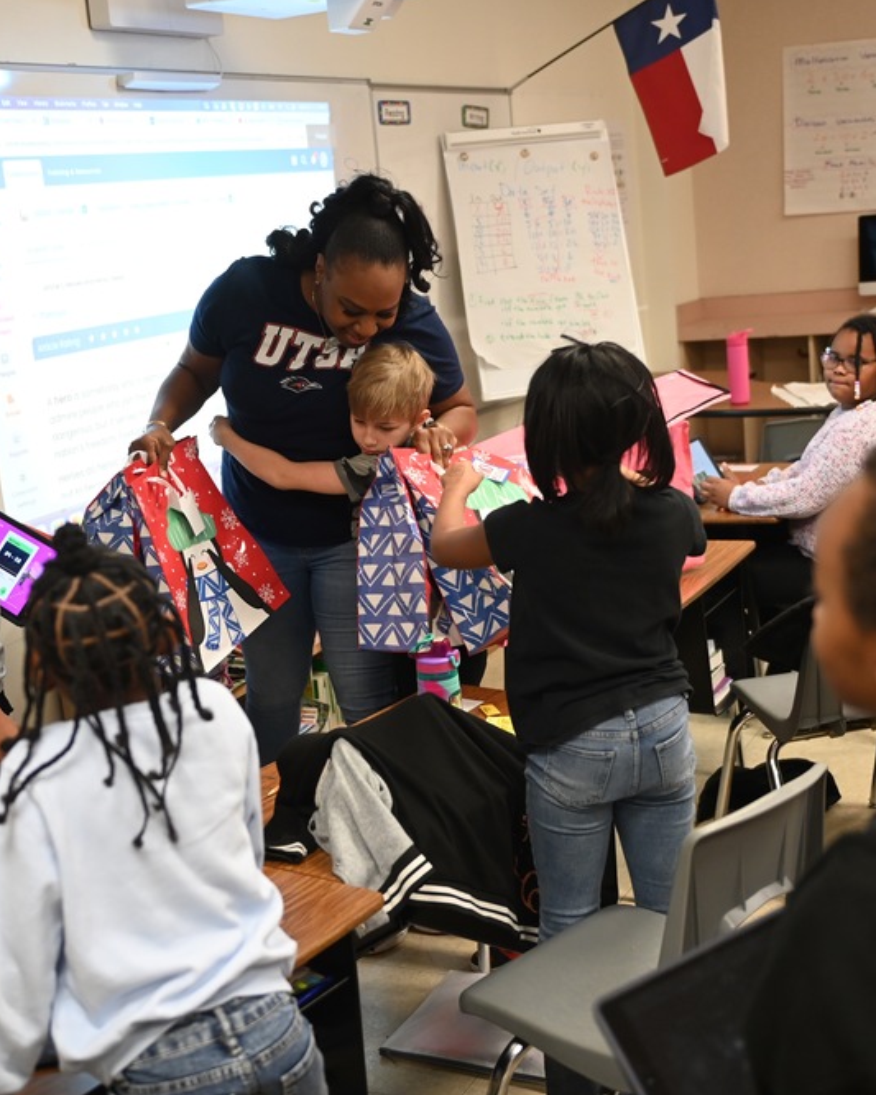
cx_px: 327
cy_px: 553
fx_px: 1588
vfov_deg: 38.0
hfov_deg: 30.7
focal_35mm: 49
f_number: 2.8
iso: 1600
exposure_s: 1/320
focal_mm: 34
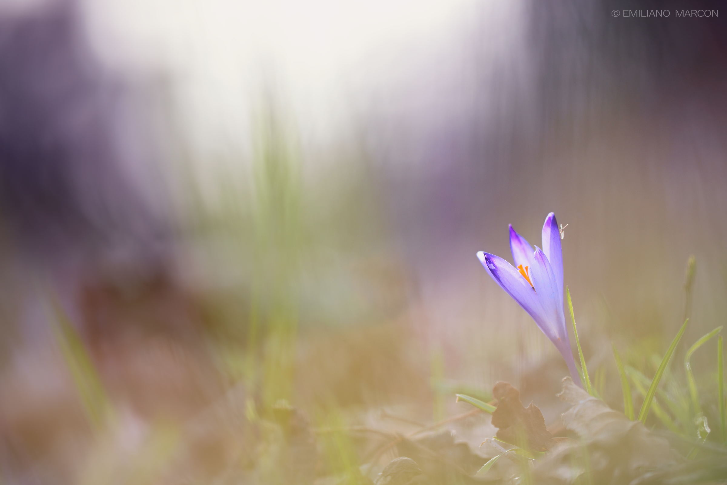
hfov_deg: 11.4
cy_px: 242
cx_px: 364
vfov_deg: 7.6
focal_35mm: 180
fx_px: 3636
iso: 250
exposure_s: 1/200
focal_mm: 180
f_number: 3.5
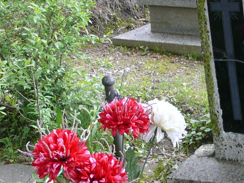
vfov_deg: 13.1
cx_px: 296
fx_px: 789
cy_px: 154
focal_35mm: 112
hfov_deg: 16.8
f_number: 2.8
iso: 100
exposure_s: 1/60
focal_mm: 7.5
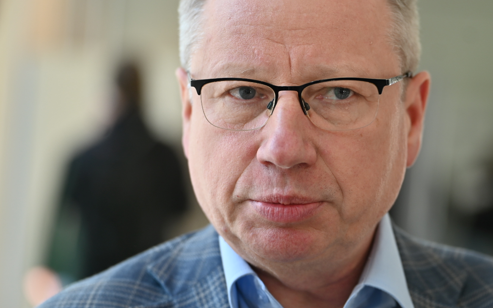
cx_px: 304
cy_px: 138
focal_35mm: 136
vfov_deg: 9.6
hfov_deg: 15.4
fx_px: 1827
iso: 160
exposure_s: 1/200
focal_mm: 96
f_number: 2.8
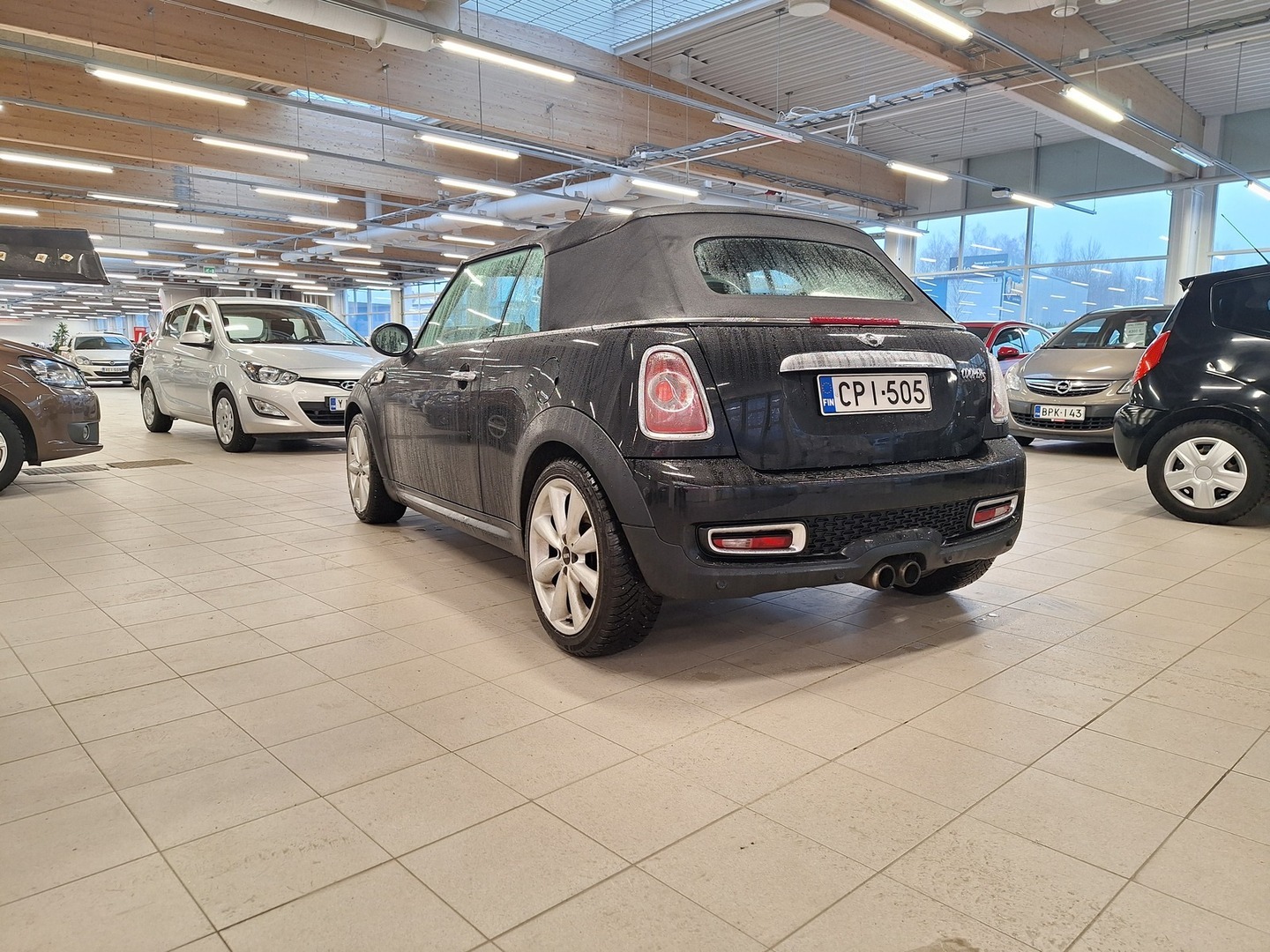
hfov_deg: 73.9
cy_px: 476
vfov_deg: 58.9
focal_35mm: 23
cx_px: 635
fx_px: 844
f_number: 1.8
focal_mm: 5.54
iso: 64
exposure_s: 1/50
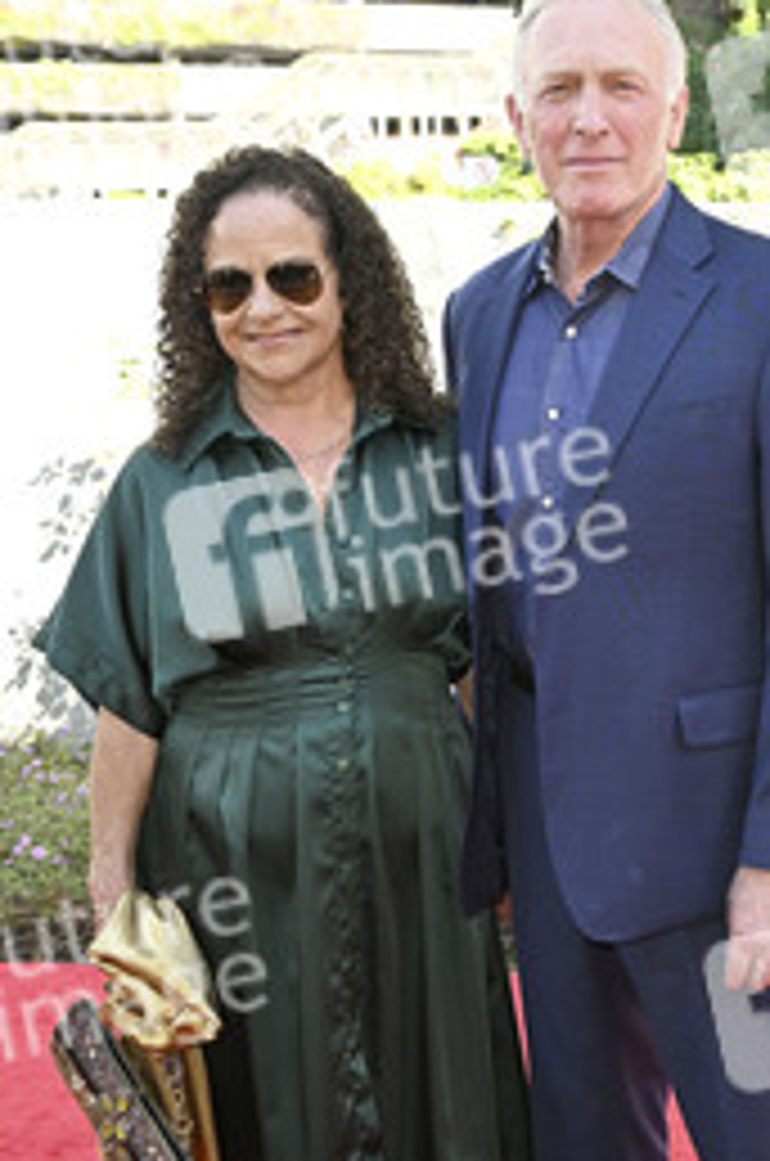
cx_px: 527
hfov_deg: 22.8
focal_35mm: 59
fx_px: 1900
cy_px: 760
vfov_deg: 33.7
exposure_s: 1/320
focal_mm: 38
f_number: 5.6
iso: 640
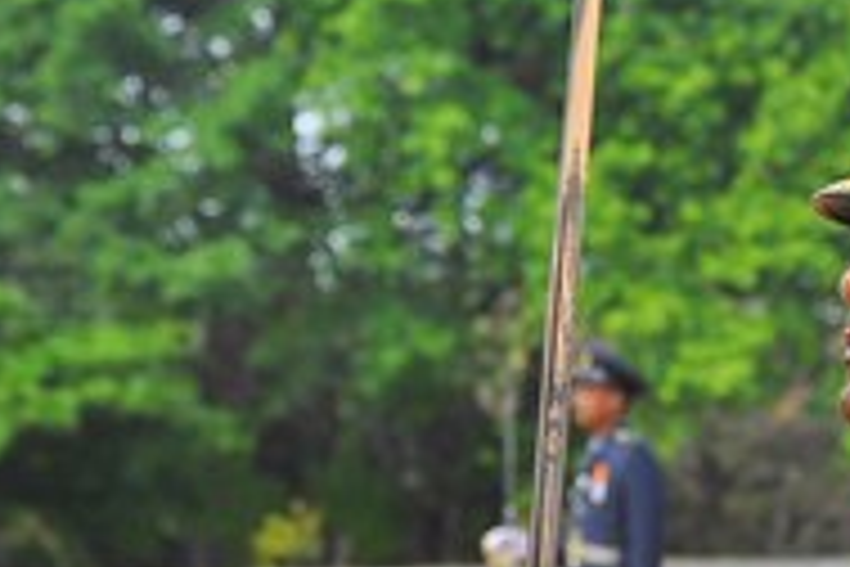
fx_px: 10341
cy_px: 398
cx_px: 828
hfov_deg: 4.7
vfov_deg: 3.1
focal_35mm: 438
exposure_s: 1/200
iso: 200
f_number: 10
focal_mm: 92
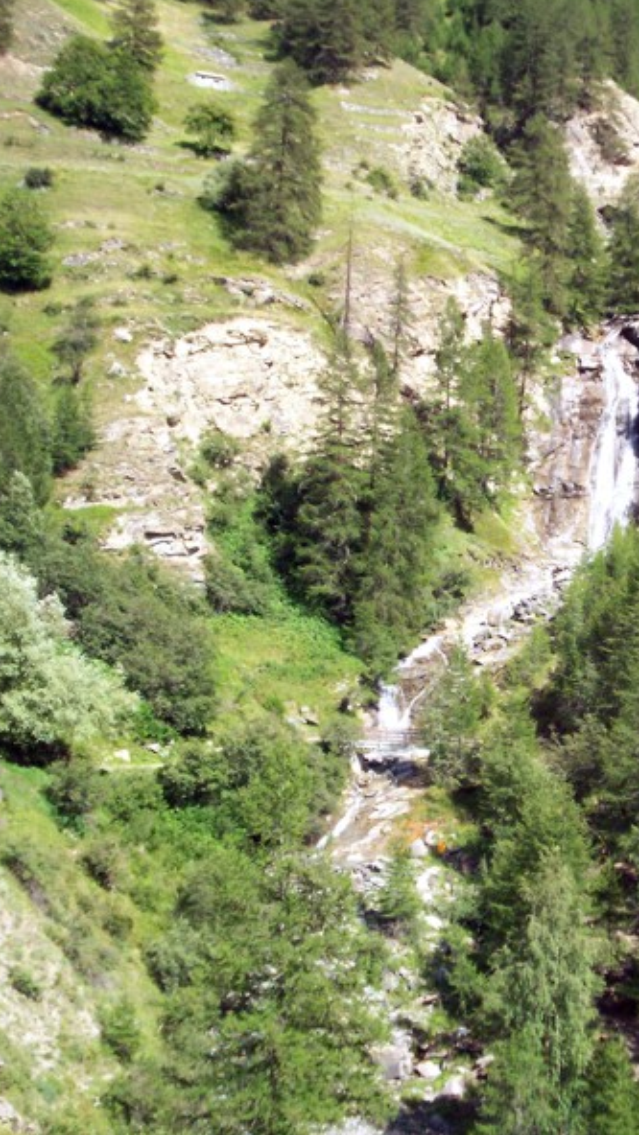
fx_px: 1596
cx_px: 583
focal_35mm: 53
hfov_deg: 22.1
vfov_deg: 39.2
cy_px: 566
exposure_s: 1/285
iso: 100
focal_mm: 5.9
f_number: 4.5
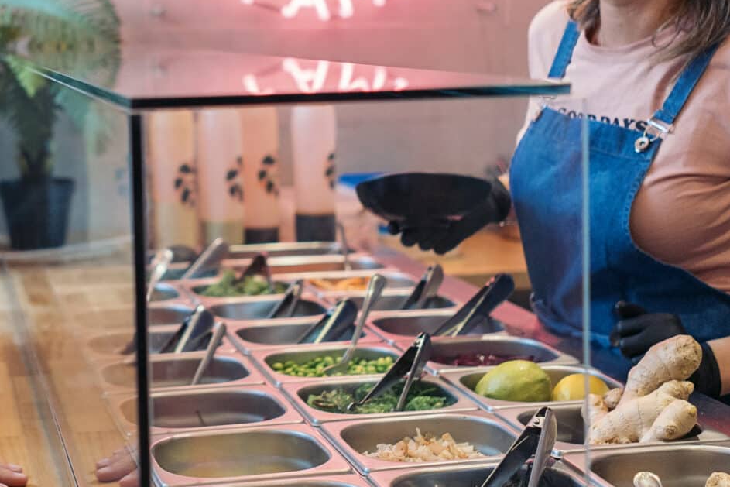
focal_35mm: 76
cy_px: 120
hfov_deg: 26.1
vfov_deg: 17.8
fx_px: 1541
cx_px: 124
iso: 400
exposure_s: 1/400
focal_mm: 28
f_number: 2
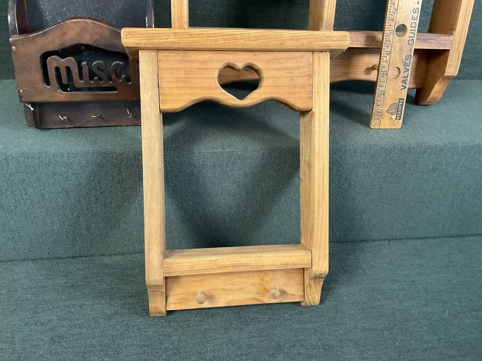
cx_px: 241
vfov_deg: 48.2
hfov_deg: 61.7
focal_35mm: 29
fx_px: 404
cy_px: 180
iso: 250
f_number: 1.8
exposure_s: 1/30
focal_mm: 3
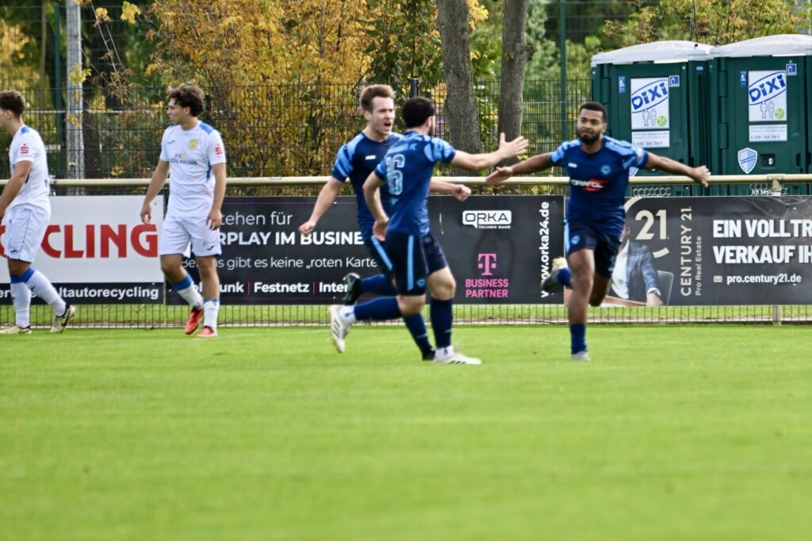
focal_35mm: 400
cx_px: 406
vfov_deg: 3.4
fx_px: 9019
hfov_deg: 5.2
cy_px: 270
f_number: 6.3
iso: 1600
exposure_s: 1/1600
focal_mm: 400
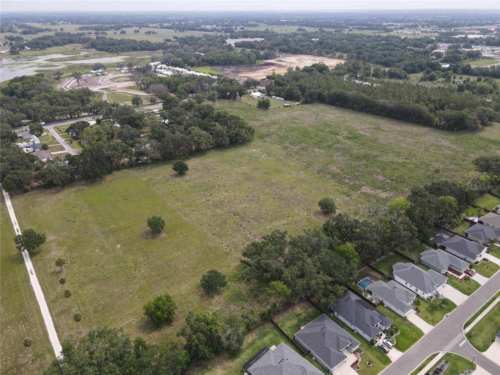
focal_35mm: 24
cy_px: 188
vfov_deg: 56.8
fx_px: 347
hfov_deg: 71.6
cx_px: 250
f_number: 2.8
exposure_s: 1/400
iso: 100
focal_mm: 4.5
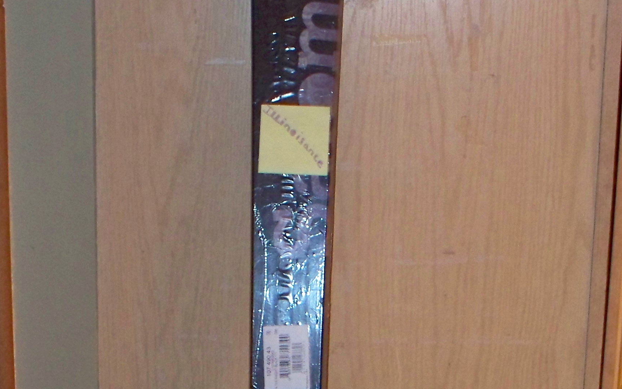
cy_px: 421
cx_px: 340
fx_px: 1594
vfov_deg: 13.6
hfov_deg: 22.1
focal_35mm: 94
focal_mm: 7.54
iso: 200
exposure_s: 1/30
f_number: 2.8
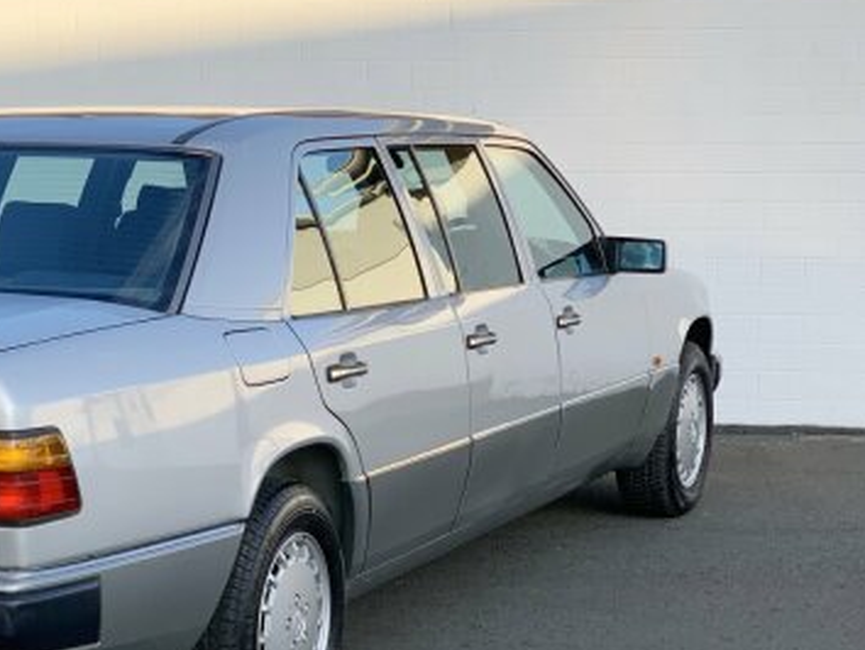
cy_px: 393
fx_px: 2351
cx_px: 98
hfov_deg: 20.5
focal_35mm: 94
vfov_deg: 15.7
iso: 16
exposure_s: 1/410
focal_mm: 6
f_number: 2.4
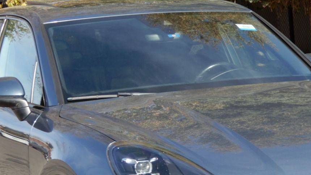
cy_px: 161
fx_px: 1089
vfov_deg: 9.2
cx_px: 243
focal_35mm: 132
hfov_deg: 16.2
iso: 80
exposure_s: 1/250
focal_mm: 11.6
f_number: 4.5
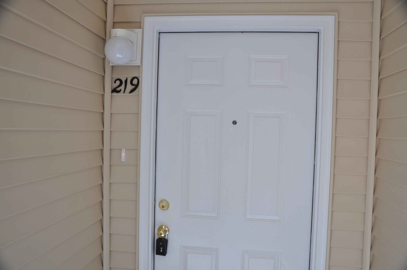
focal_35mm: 27
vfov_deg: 47.8
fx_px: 305
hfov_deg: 67.4
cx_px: 204
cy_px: 135
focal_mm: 18
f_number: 5
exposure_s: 1/100
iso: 400
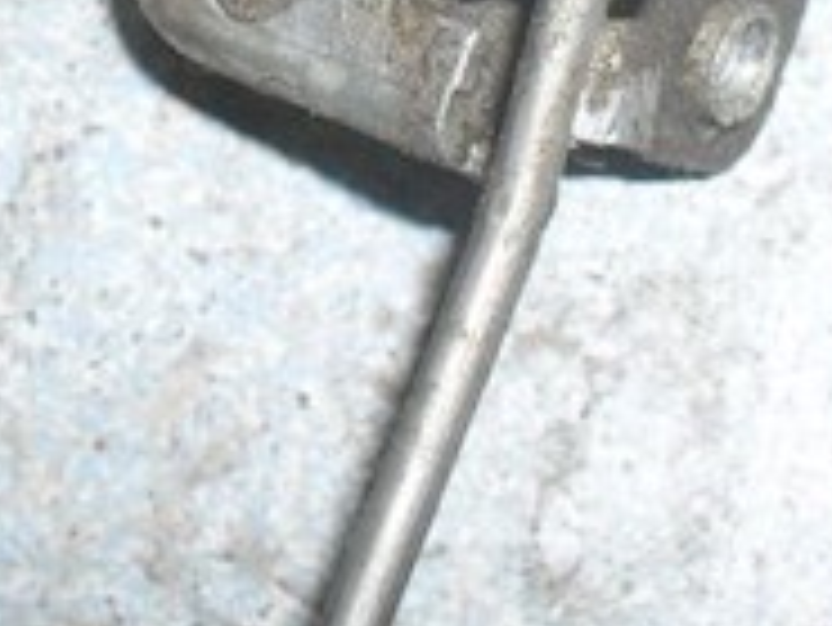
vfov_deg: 11.7
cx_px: 540
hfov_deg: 16.2
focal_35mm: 121
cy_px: -302
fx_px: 2910
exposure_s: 1/45
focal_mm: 6.3
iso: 200
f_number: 3.2
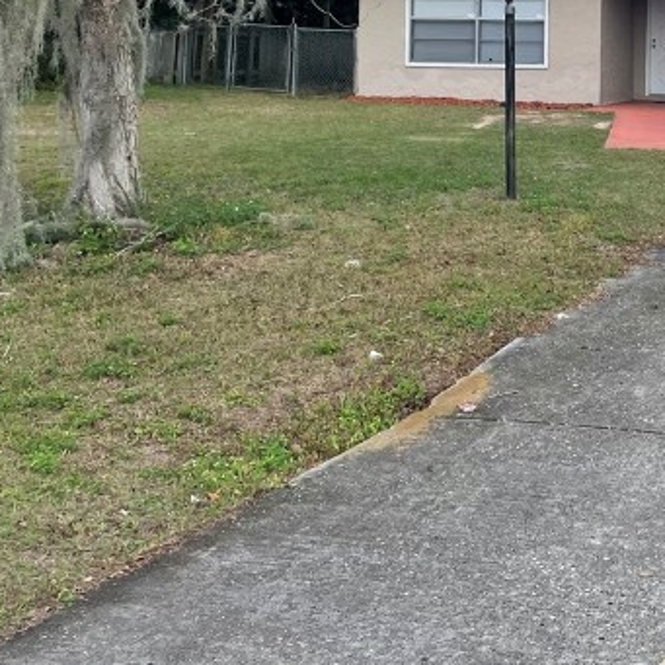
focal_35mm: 69
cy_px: 70
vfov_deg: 24.3
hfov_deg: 23.9
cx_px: 667
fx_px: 1500
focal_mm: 4.2
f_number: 1.6
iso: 32
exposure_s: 1/807
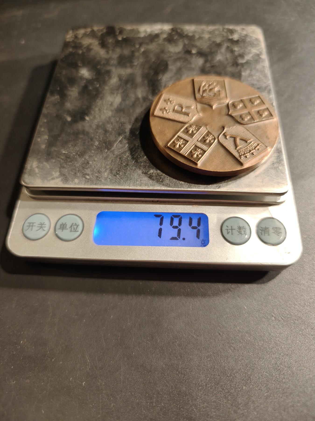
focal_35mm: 23
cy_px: 210
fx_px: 279
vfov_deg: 73.9
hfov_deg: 58.9
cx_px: 158
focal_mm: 6.06
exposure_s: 1/100
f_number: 1.6
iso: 125
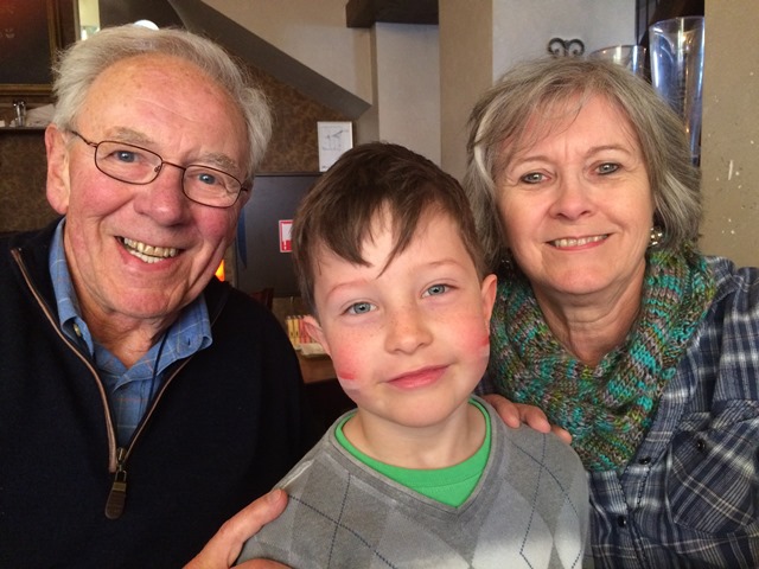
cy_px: 284
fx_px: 636
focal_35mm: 29
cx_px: 380
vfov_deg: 48.2
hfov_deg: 61.7
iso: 320
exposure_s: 1/33
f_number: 2.2
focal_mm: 4.15
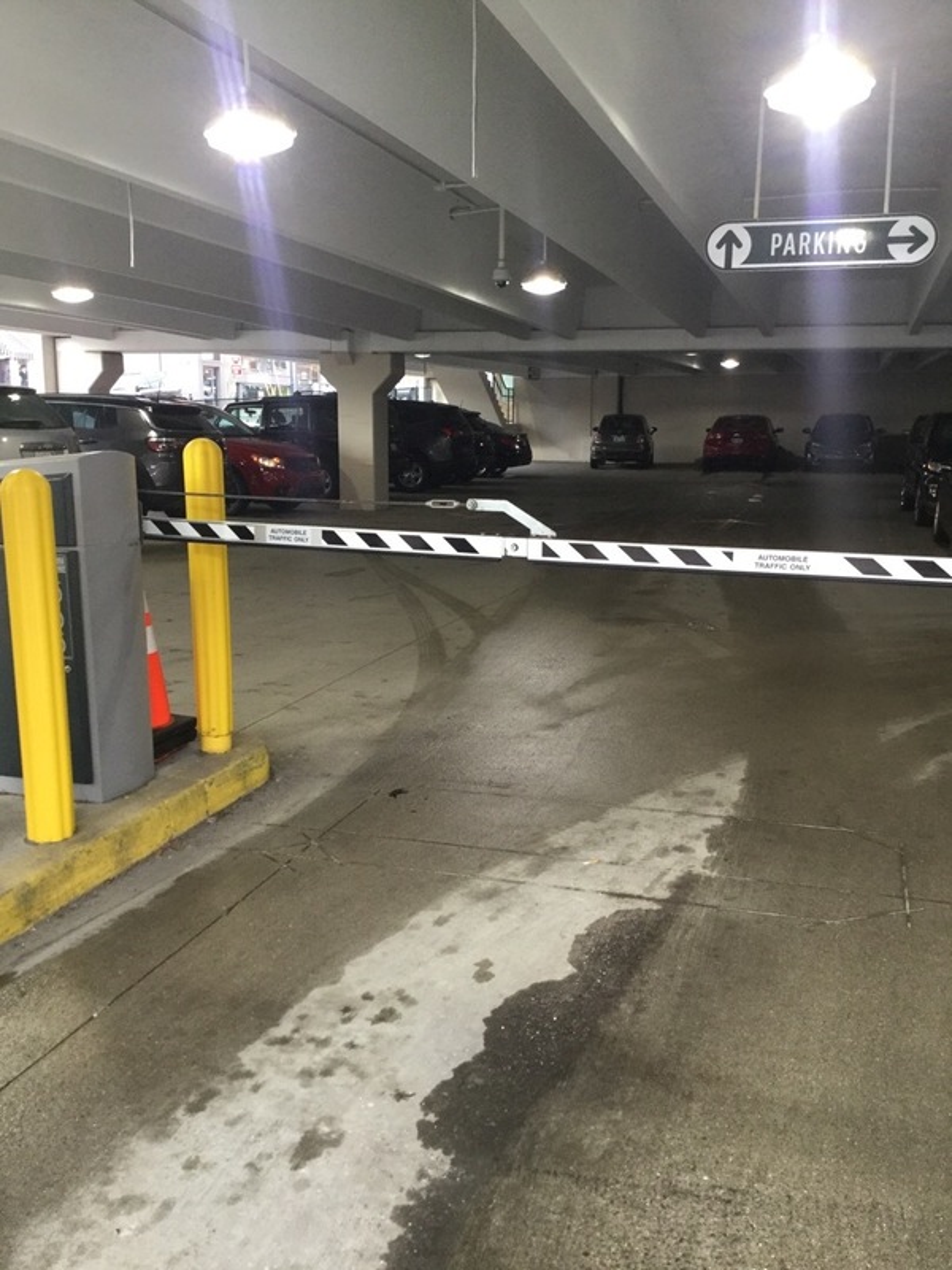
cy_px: 635
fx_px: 1137
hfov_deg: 45.4
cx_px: 476
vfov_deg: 58.4
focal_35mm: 31
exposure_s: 1/30
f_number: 2.4
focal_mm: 3.3
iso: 40
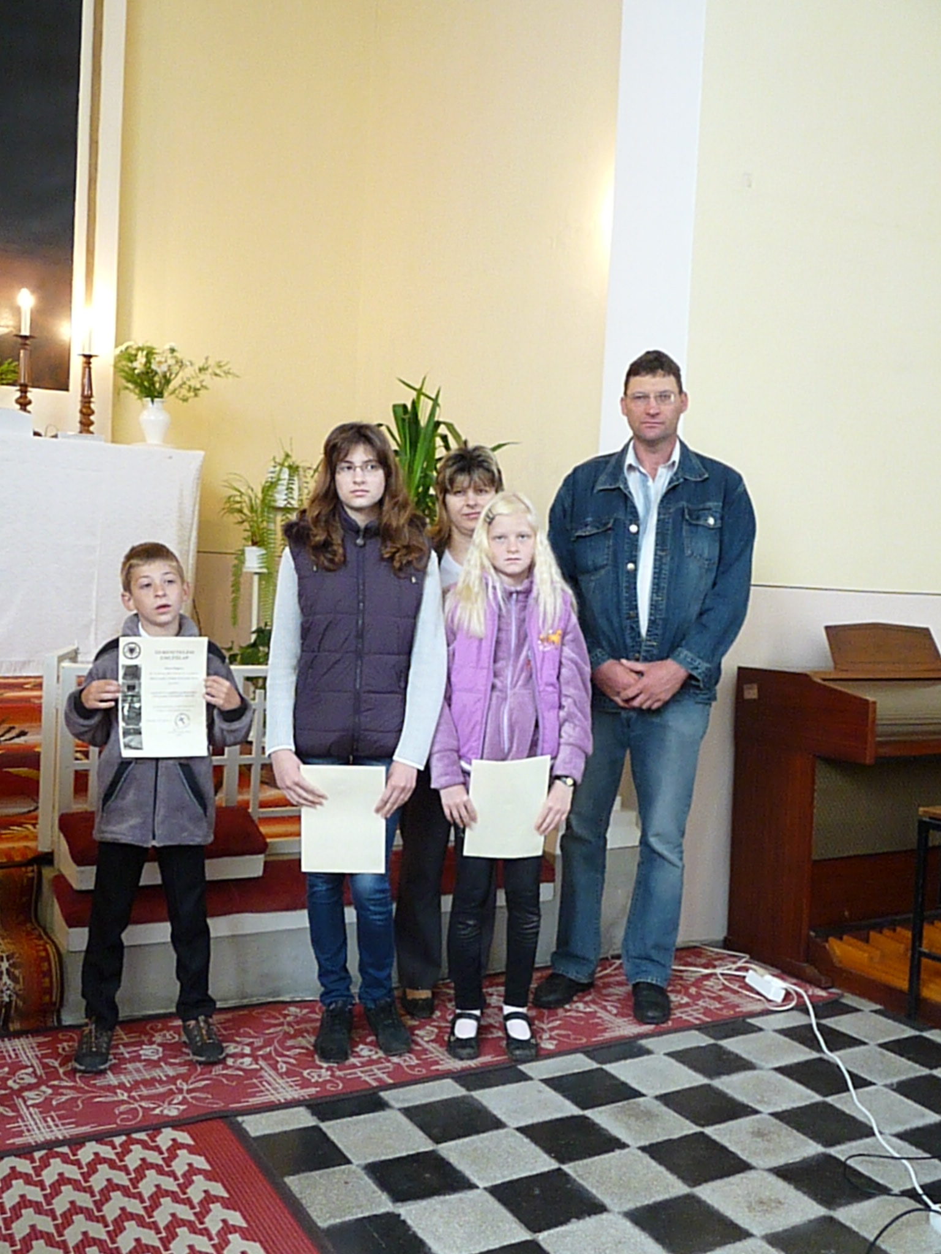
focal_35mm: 34
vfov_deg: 54.0
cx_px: 470
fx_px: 1232
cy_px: 627
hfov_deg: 41.8
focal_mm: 6
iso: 1000
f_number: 3
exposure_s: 1/30
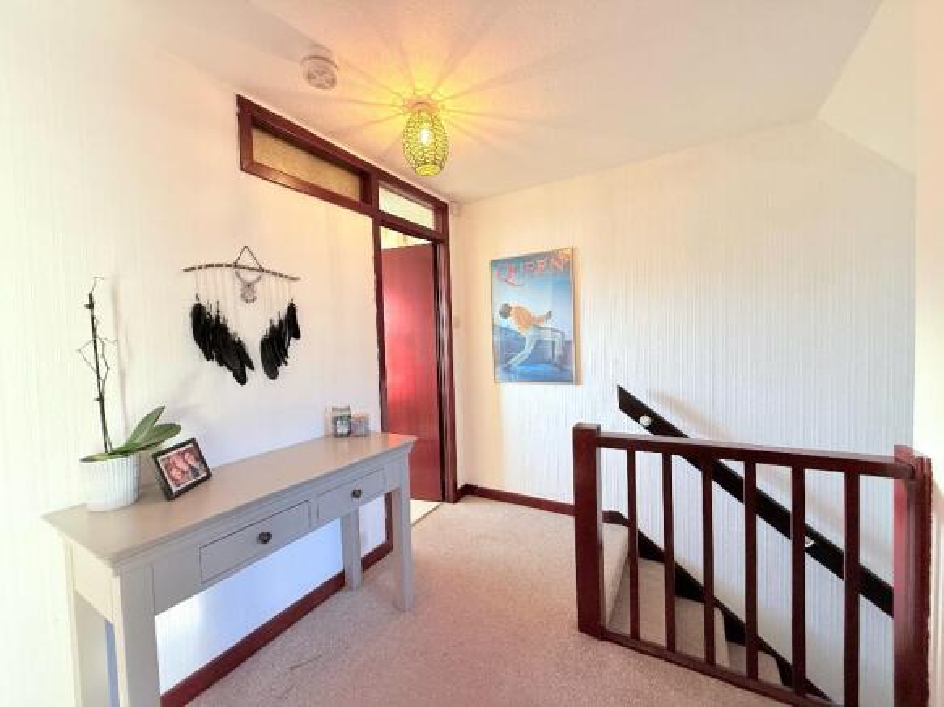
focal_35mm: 14
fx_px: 382
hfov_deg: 102.1
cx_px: 472
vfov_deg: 85.7
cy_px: 354
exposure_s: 1/100
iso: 320
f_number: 2.2
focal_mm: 2.22
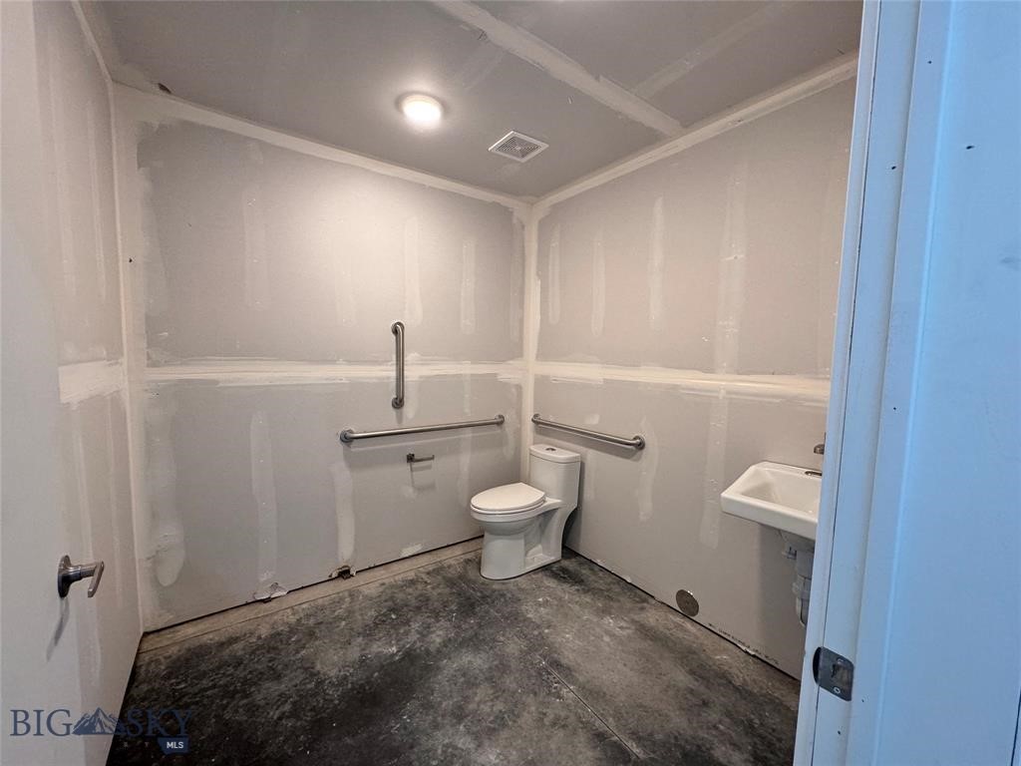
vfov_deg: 85.7
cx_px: 510
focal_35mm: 14
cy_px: 383
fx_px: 413
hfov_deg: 102.1
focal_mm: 2.22
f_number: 2.2
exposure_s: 1/120
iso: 250
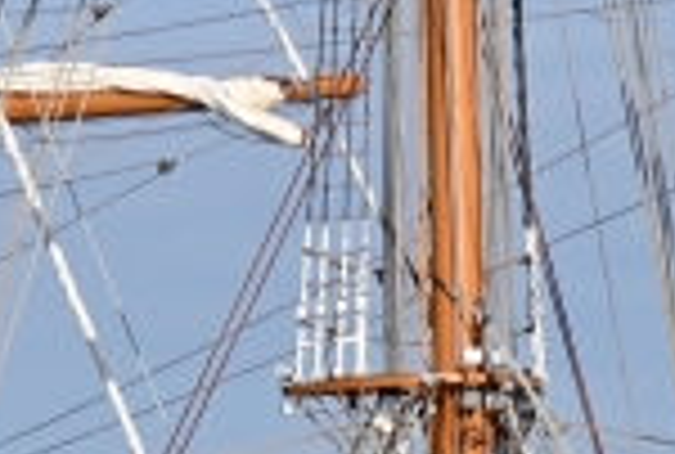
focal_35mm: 817
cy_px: 1207
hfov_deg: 2.5
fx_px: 15365
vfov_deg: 1.7
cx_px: -202
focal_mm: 120
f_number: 5.6
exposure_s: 1/500
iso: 100
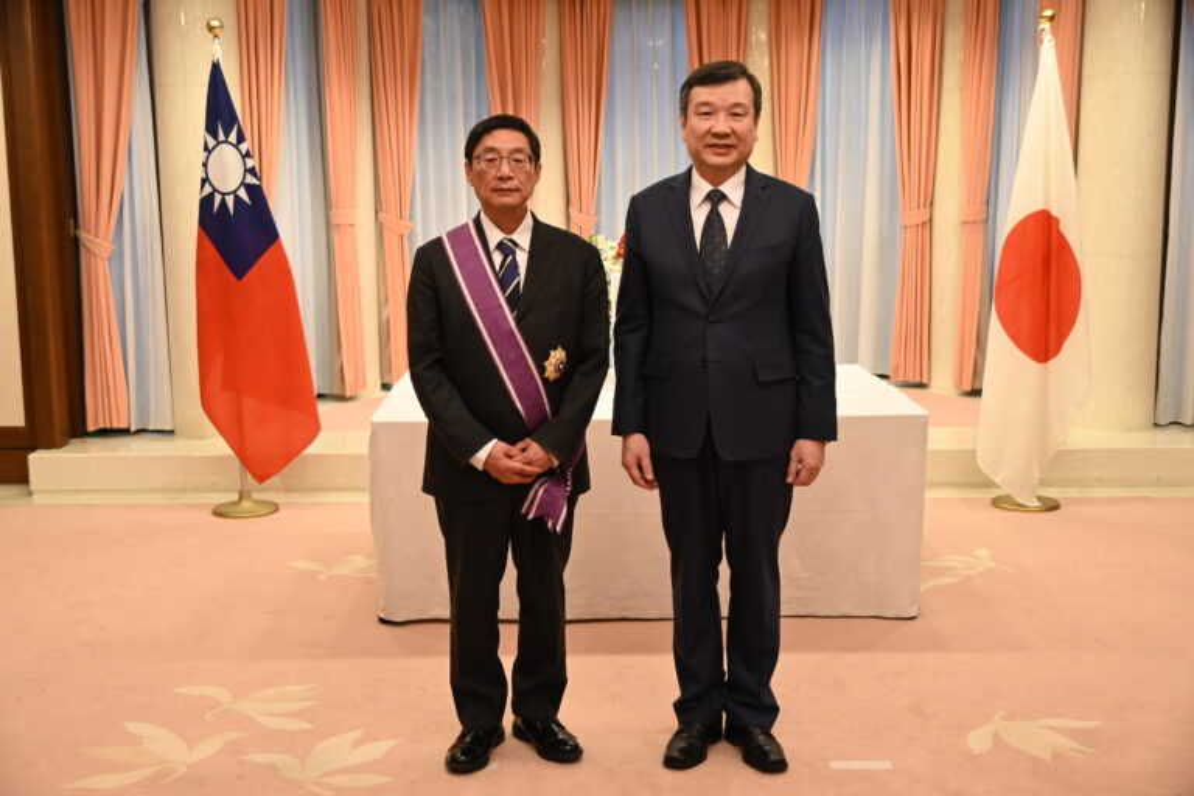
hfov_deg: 45.7
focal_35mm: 43
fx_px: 1418
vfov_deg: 31.4
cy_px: 398
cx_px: 597
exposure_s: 1/125
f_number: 4
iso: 1250
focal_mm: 28.5
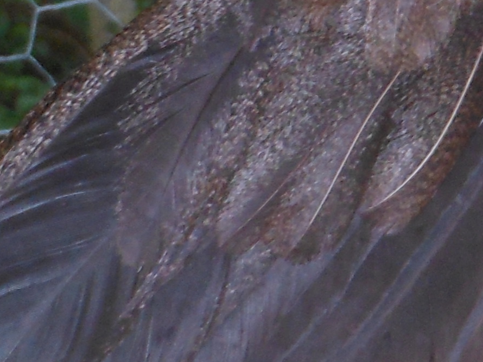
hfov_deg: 7.8
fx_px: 3250
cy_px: -560
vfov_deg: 6.1
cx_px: 1202
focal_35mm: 233
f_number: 4.6
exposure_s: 1/30
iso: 200
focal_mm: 8.1
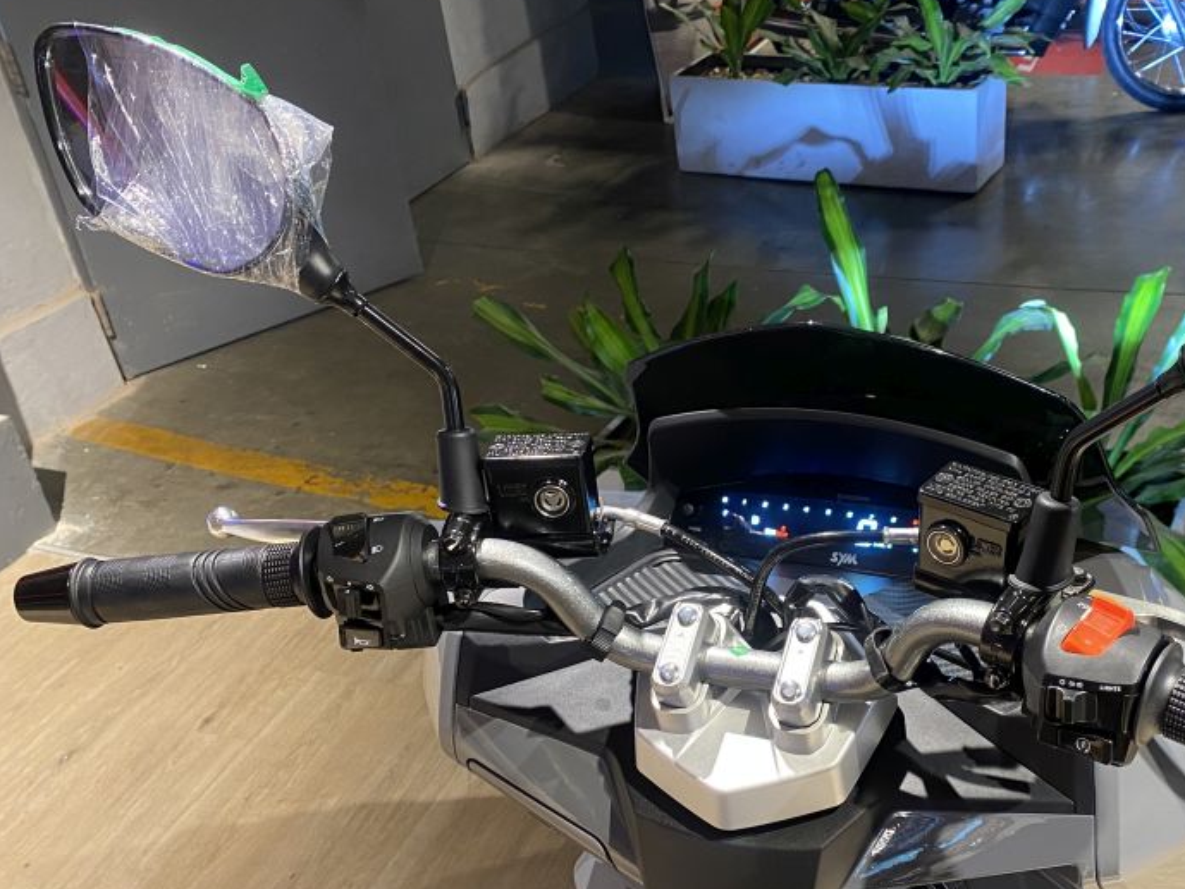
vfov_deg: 35.8
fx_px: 1370
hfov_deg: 45.9
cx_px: 814
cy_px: 548
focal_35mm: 40
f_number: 1.8
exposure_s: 1/50
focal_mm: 4.25
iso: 200
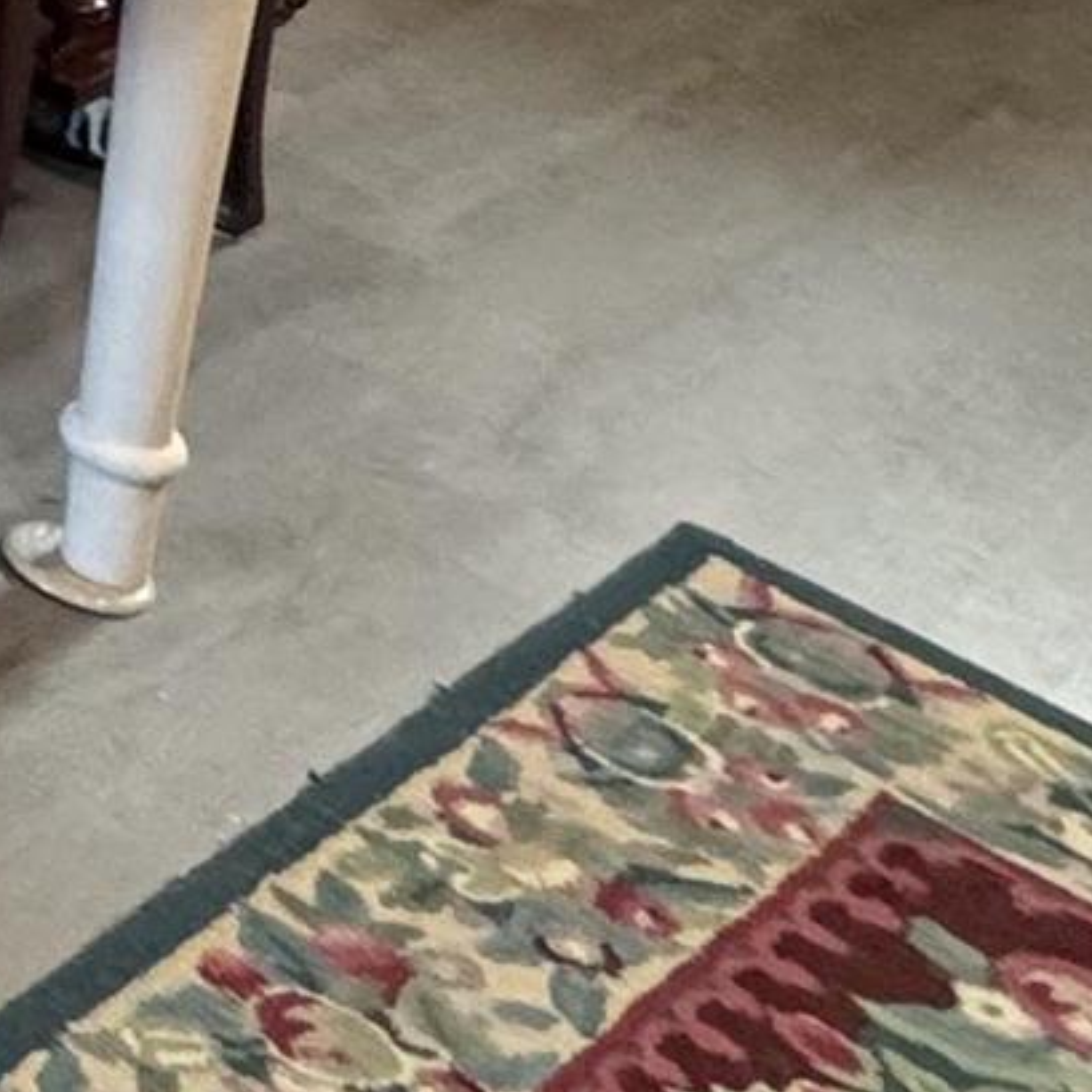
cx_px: -2000
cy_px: -956
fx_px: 3319
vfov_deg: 15.6
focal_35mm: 93
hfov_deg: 11.9
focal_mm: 2.22
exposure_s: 1/60
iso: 250
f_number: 2.2
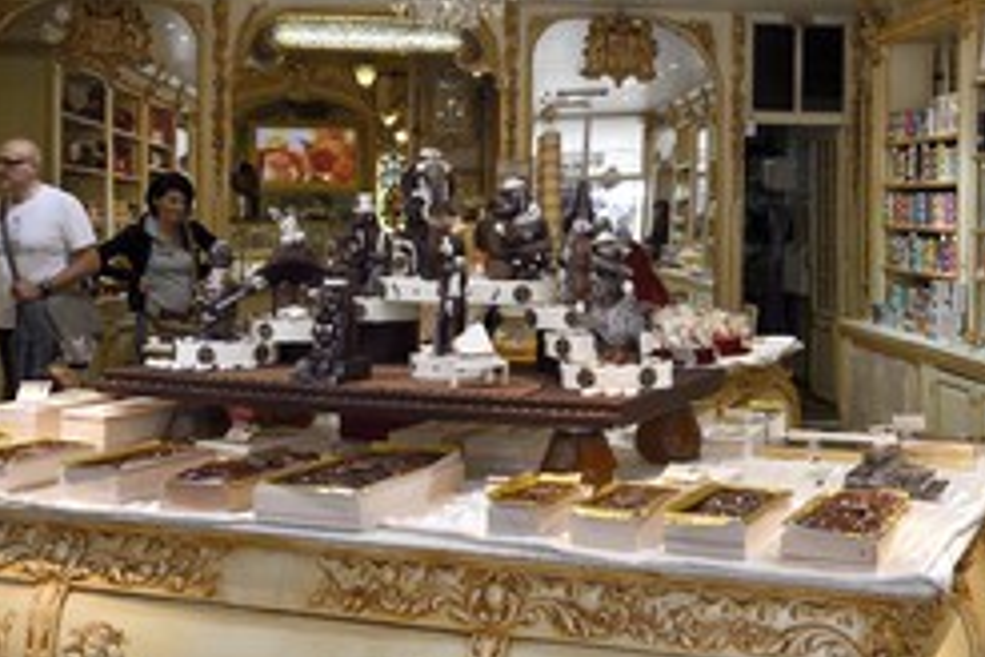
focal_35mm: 53
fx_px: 1450
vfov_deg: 25.4
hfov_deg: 37.0
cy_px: 220
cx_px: 673
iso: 800
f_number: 9
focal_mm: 31
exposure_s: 1/60
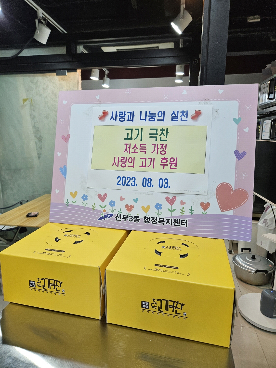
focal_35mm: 23
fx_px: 245
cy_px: 184
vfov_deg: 73.9
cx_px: 138
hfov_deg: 58.9
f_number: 1.8
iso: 100
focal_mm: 5.4
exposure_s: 1/120
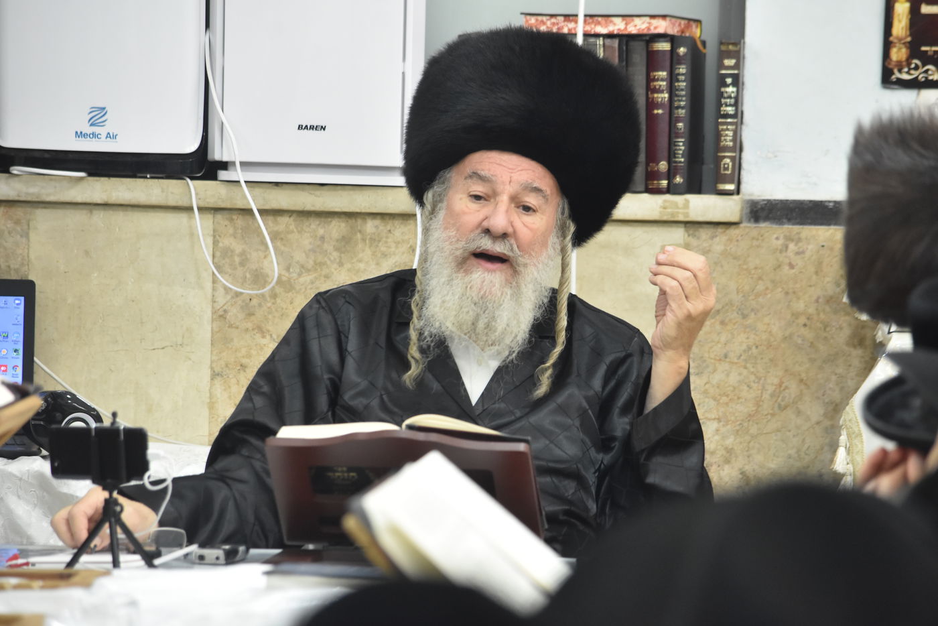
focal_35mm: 248
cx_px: 469
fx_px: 6450
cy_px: 313
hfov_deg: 8.3
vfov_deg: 5.6
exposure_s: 1/100
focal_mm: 165
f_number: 5.6
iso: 1600
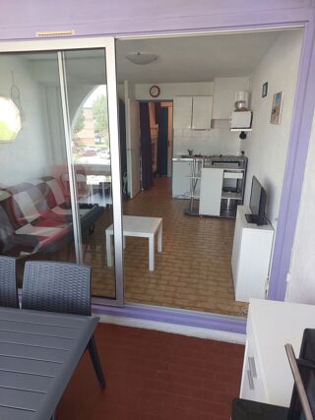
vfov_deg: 73.9
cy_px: 210
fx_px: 279
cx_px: 158
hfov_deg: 58.9
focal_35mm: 23
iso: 125
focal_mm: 5.06
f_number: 1.8
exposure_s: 1/100
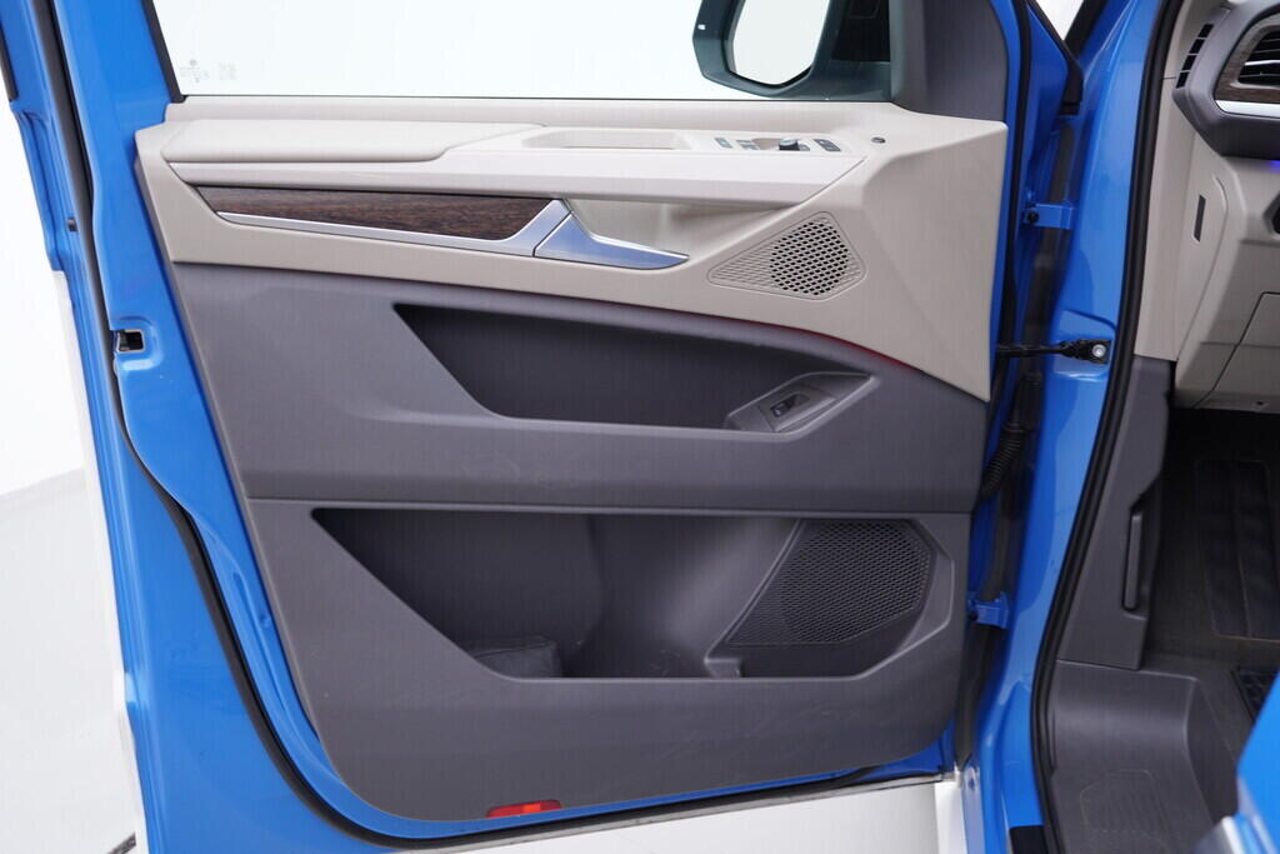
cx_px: 640
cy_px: 427
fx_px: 1280
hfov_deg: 53.1
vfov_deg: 36.9
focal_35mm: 36
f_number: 3.2
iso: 125
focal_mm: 24
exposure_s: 1/40
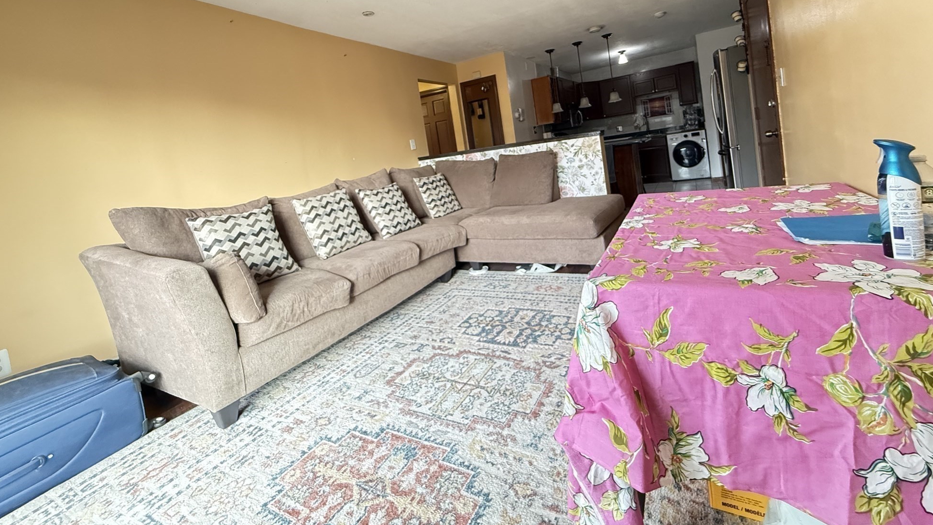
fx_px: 396
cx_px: 478
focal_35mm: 16
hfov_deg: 99.3
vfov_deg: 65.1
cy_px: 170
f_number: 2.2
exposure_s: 1/60
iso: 640
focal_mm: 2.22
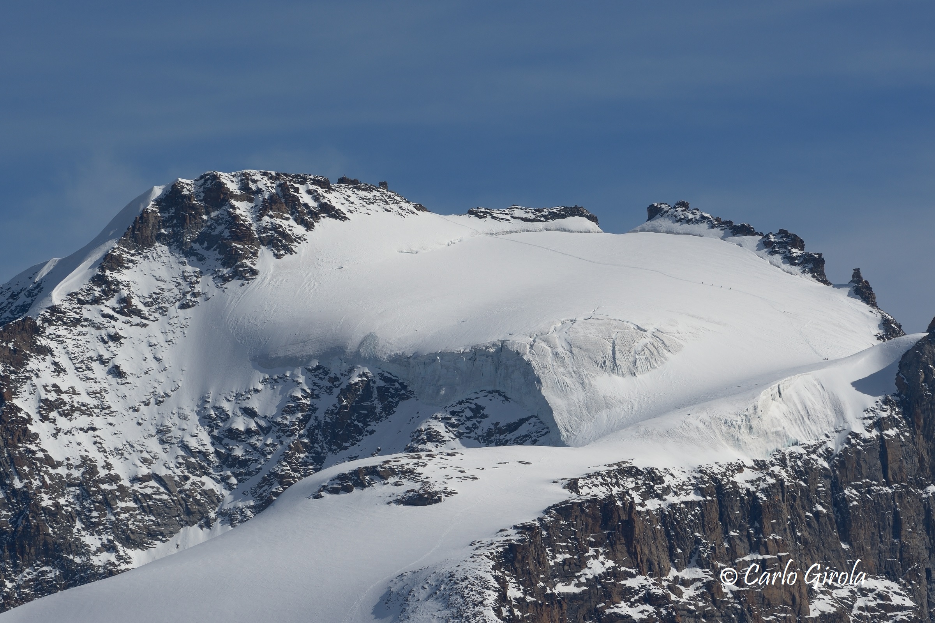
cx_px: 468
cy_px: 312
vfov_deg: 3.4
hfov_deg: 5.2
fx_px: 10386
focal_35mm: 400
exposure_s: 1/640
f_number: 11
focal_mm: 400
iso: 200
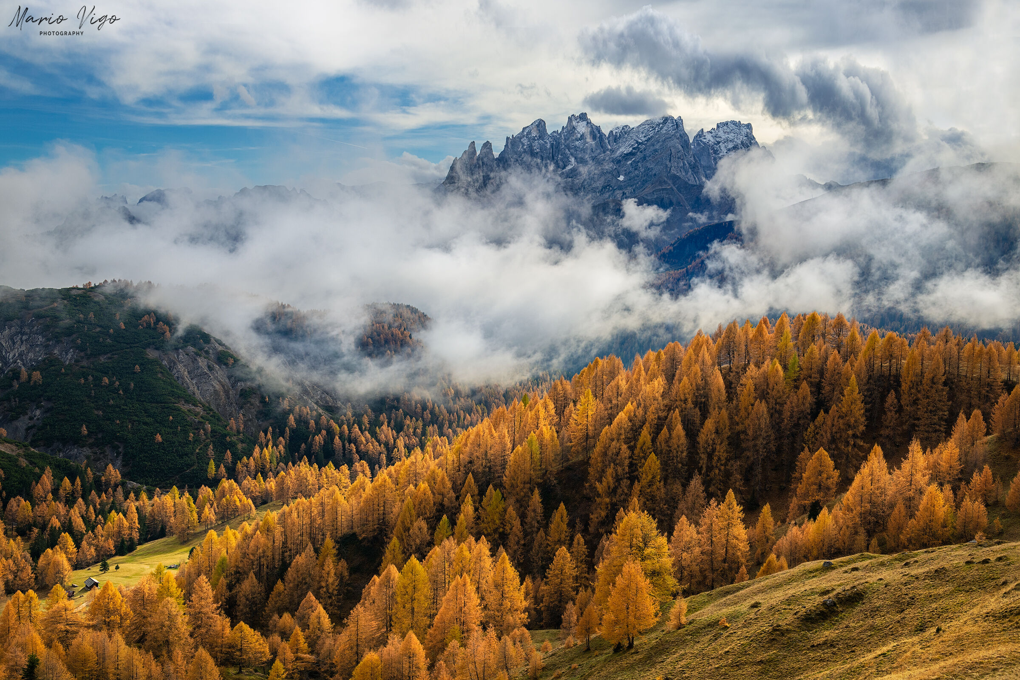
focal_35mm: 35
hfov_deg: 54.4
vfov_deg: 37.9
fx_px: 992
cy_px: 340
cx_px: 510
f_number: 8
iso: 200
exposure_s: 1/250
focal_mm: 35
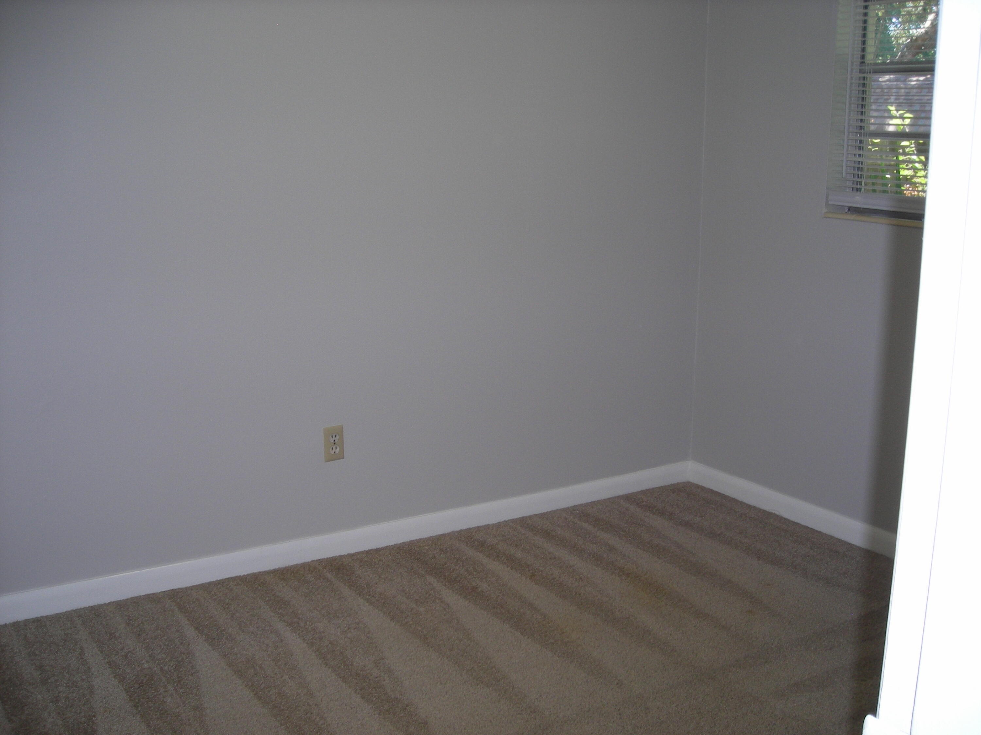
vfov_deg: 37.7
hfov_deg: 49.0
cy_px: 368
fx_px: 1077
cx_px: 490
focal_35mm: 38
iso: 85
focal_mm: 6.3
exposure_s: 1/60
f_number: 3.2
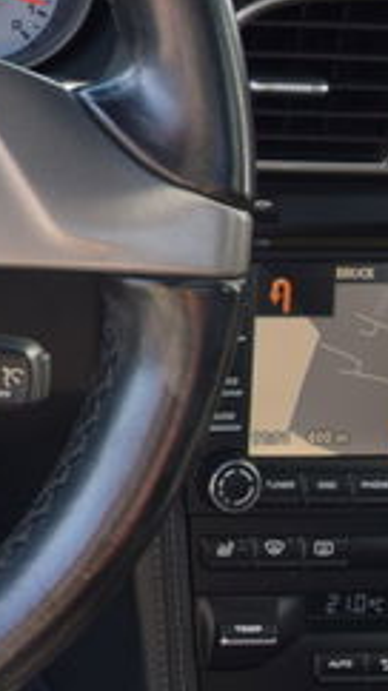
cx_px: -402
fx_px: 3197
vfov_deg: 12.3
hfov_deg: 6.7
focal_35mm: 175
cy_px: 168
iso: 400
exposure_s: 1/200
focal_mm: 35
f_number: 7.1
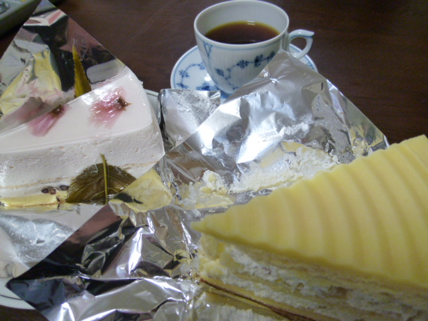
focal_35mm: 24
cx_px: 214
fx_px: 297
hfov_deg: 71.6
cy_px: 160
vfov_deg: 56.8
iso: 250
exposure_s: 1/60
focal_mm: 4.3
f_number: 2.2
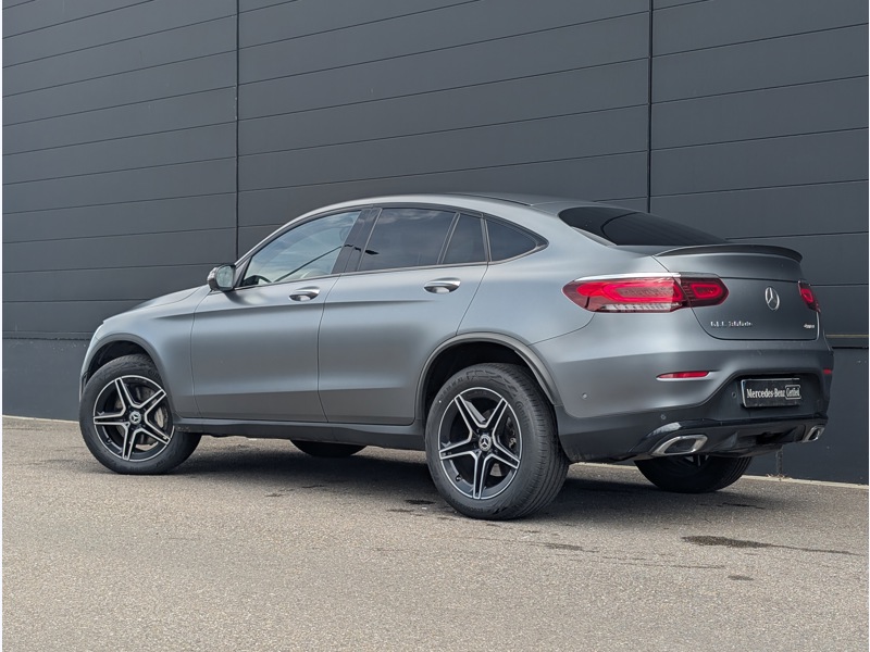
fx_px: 1232
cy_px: 326
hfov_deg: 38.9
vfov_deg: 29.7
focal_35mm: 49
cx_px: 435
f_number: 1.68
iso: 19
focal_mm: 6.9
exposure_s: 1/438
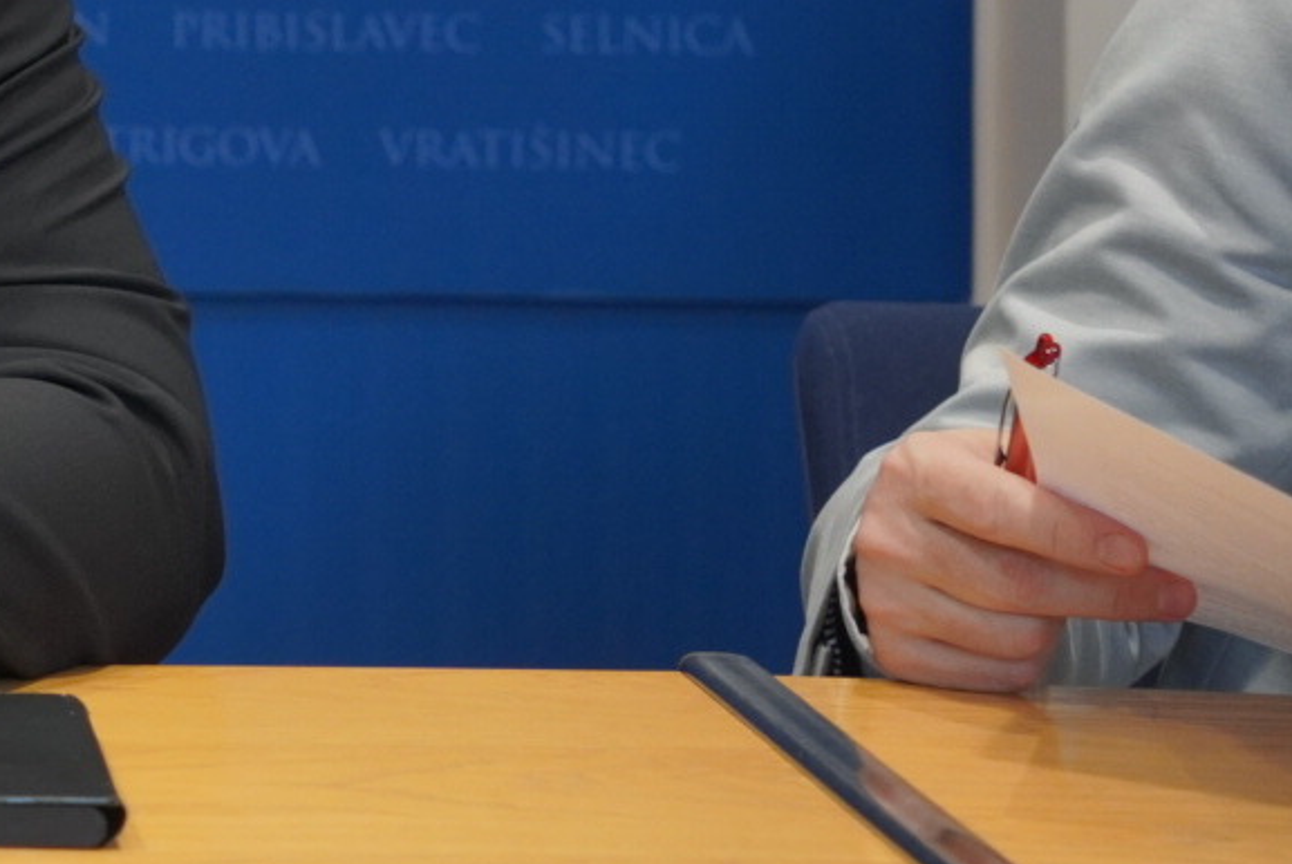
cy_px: -119
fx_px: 5100
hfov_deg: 13.7
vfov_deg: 9.6
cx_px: -513
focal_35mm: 142
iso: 1000
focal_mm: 33.8
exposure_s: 1/160
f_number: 3.5
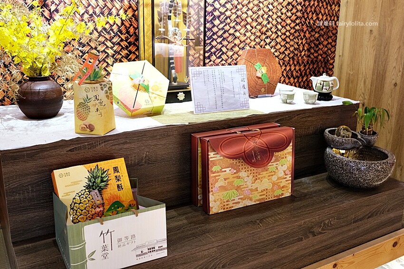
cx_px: 202
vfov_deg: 37.8
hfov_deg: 54.5
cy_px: 134
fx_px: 393
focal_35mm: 35
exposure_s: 1/60
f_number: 3.6
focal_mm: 23
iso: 1600
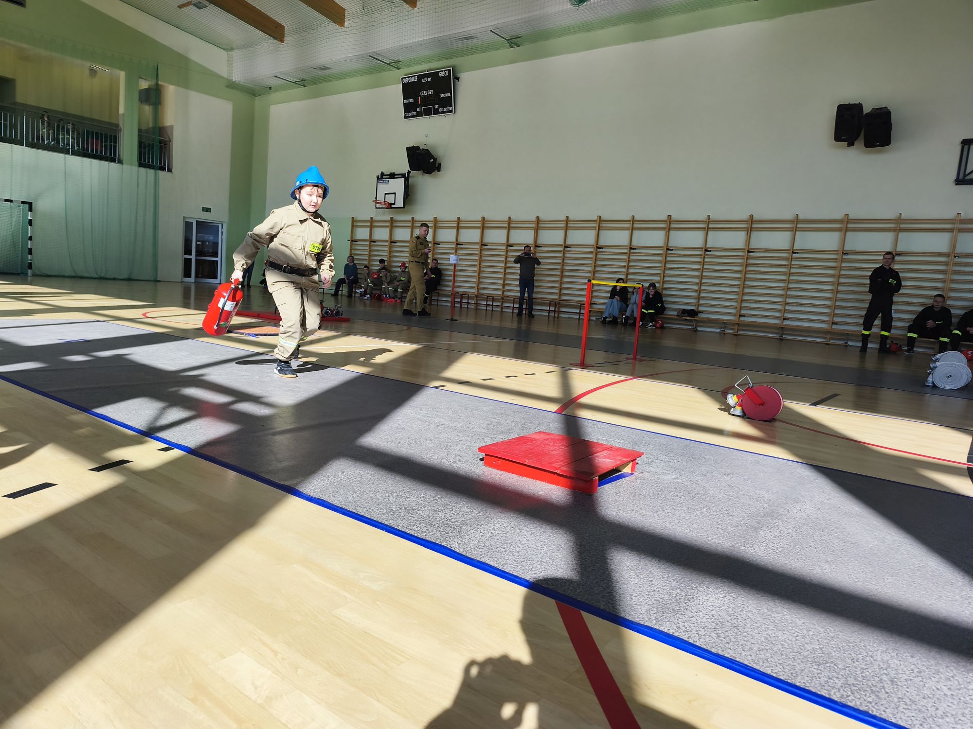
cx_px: 486
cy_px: 364
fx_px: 646
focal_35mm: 23
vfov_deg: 58.9
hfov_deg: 73.9
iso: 50
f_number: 1.65
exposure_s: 1/449
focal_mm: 6.14
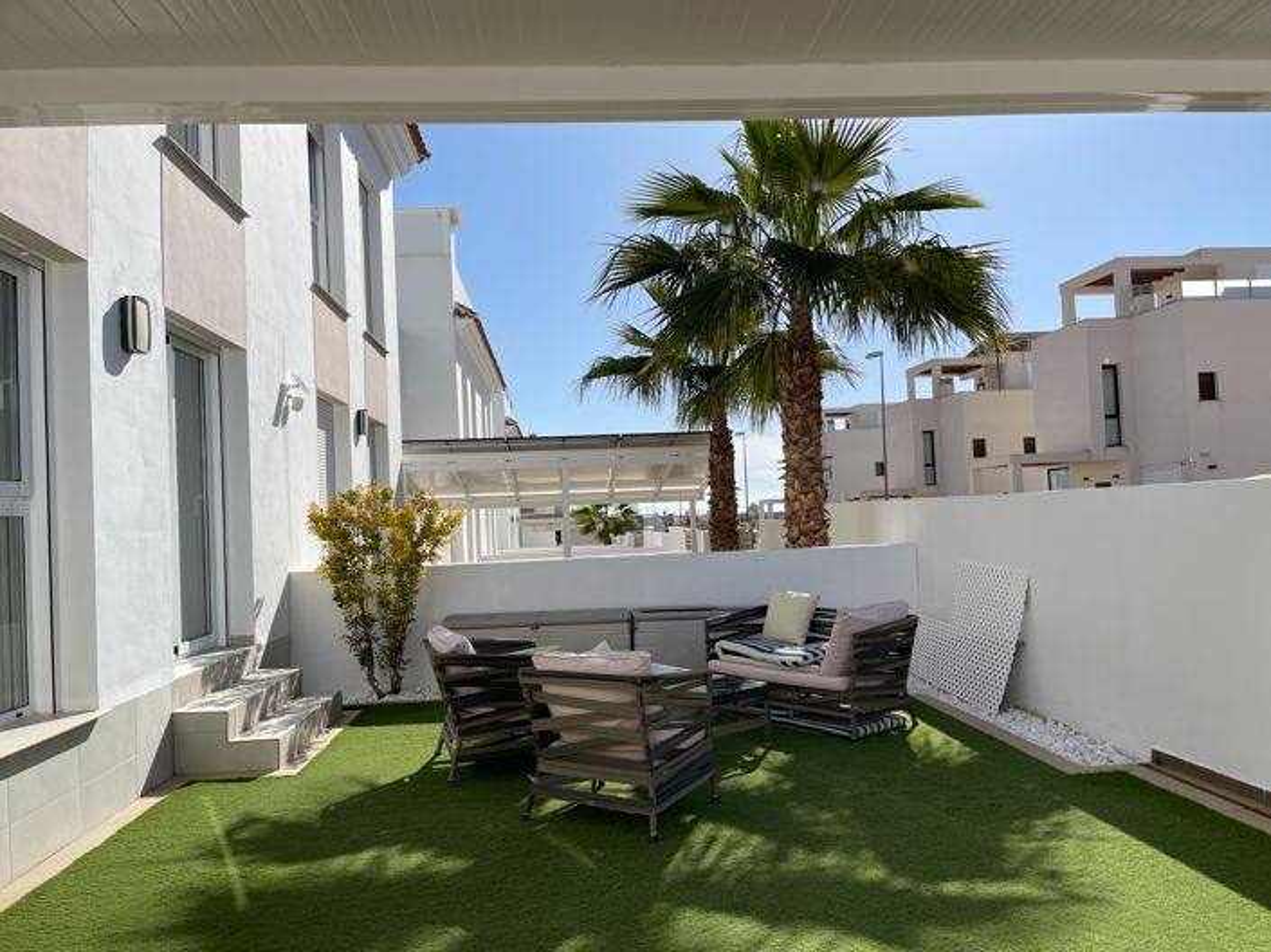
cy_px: 476
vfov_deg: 54.8
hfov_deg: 69.4
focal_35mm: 25
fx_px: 917
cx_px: 636
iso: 32
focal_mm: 5.1
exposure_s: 1/6250
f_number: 1.6
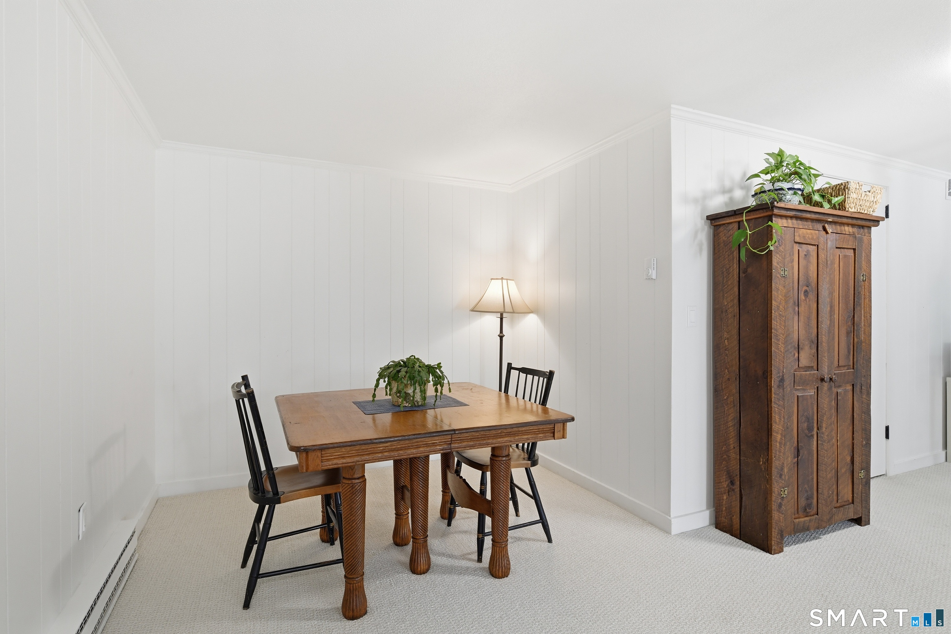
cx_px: 476
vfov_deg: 67.4
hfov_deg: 90.0
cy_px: 317
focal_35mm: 18
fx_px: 475
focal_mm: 18
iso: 500
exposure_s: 1/100
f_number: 9
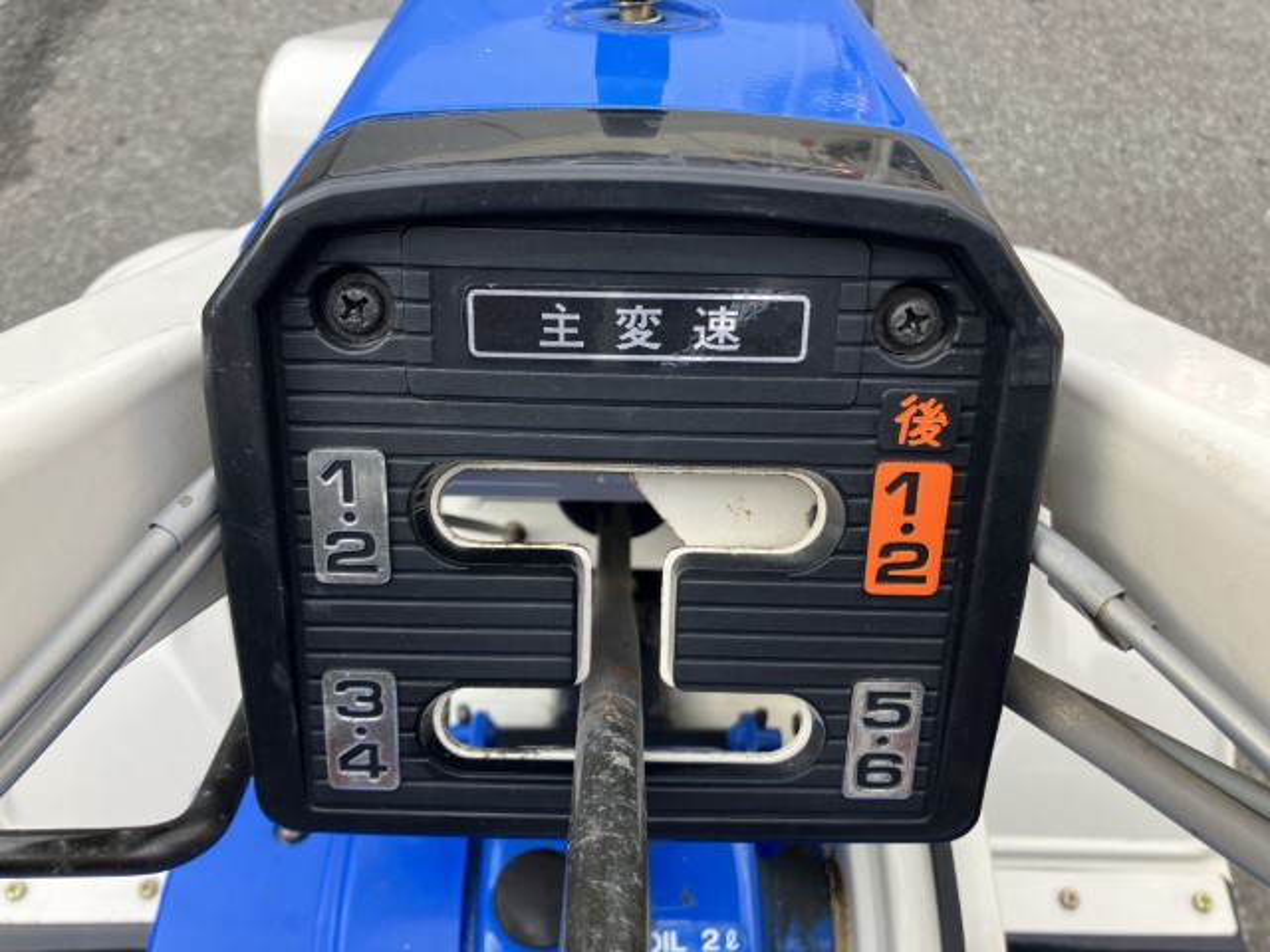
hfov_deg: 63.4
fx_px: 1027
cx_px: 635
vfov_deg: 49.7
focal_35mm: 28
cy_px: 476
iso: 25
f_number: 1.8
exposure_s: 1/164
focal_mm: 3.99
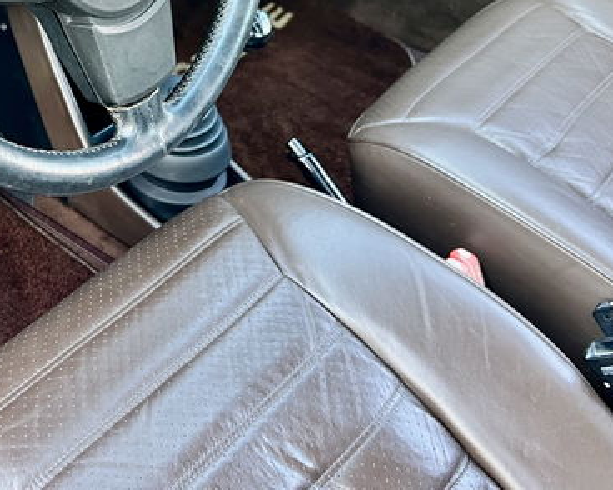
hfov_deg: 34.2
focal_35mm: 53
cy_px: 23
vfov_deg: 27.3
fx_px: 961
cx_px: 115
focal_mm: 5.7
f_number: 1.5
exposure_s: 1/60
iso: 160
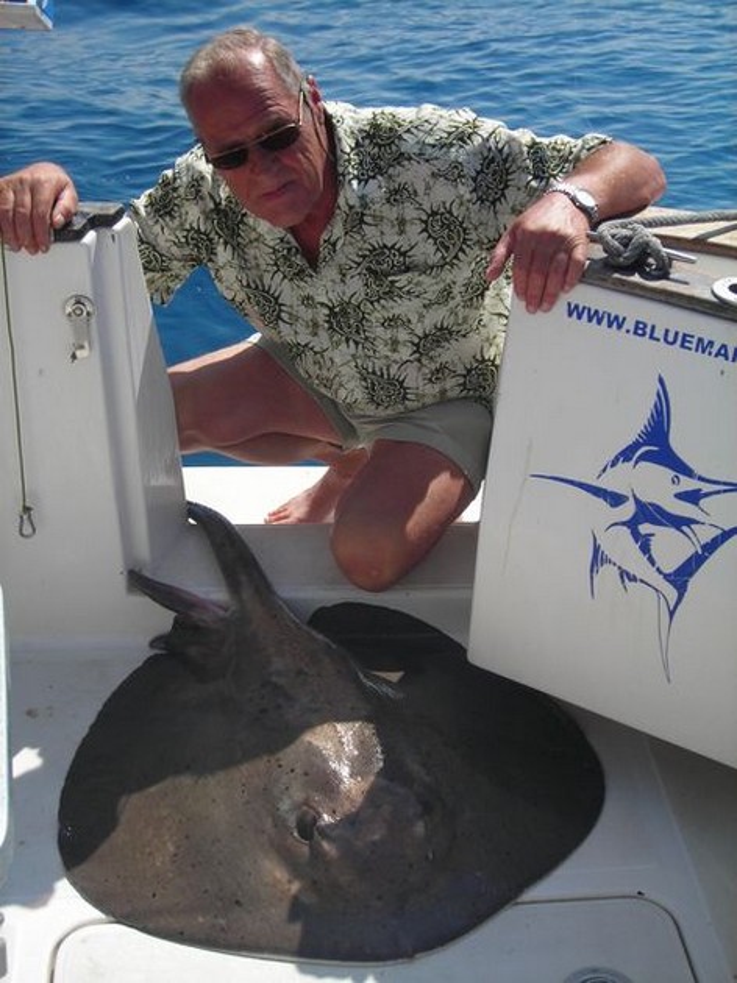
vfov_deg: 34.9
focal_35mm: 55
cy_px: 492
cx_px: 368
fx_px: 1562
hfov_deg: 26.5
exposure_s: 1/154
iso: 50
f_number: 7.3
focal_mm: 9.1
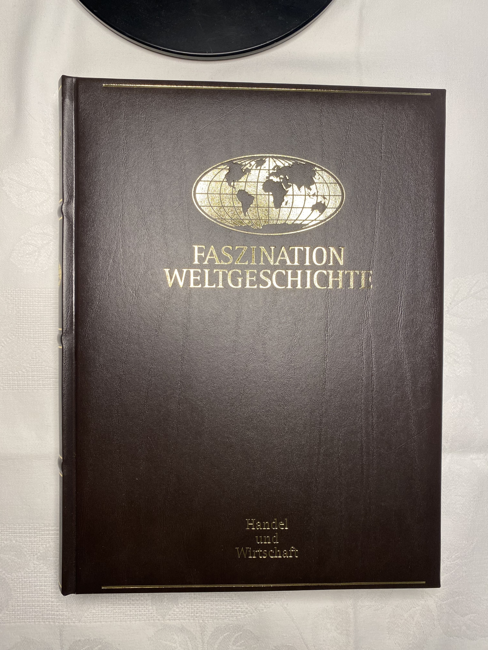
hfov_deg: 53.1
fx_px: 489
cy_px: 325
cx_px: 244
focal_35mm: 26
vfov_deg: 67.3
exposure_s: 1/50
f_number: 1.8
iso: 64
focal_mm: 4.25
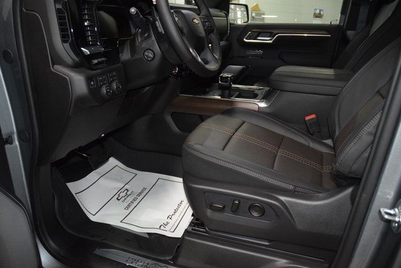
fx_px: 301
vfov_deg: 48.0
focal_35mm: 27
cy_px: 134
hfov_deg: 67.4
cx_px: 200
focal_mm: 18
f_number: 3.5
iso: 2200
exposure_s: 1/125
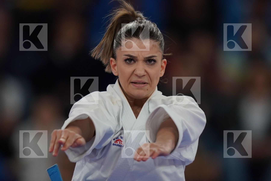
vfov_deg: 2.3
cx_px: 136
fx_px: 4516
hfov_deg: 3.4
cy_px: 90
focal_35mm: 600
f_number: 2.8
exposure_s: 1/500
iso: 640
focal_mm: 400
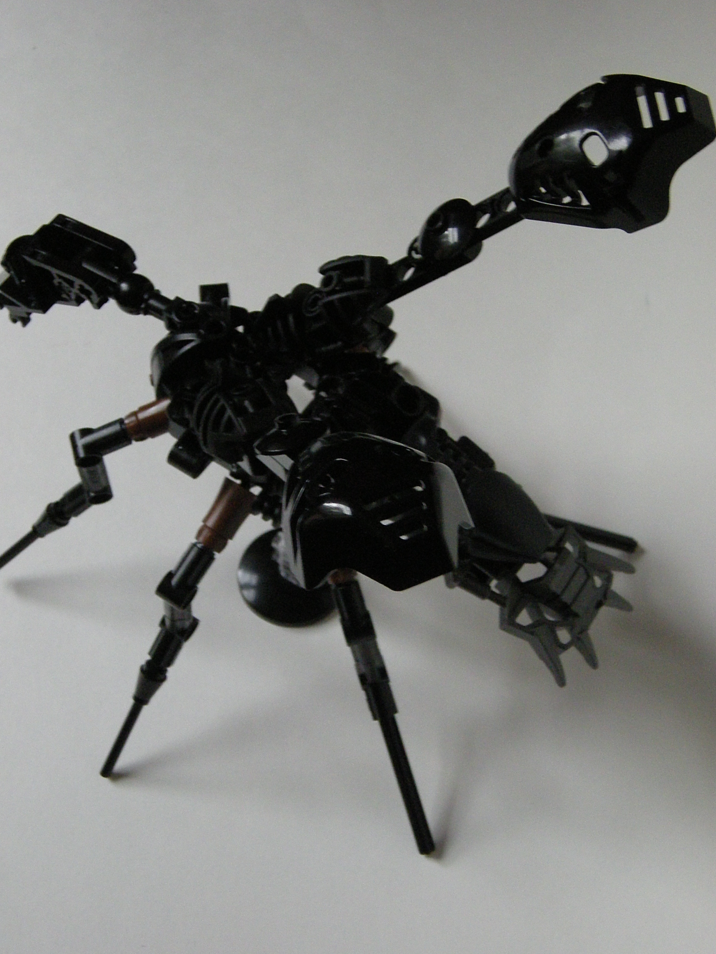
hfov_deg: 25.7
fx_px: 1572
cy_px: 469
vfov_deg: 33.8
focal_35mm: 57
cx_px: 360
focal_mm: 8.8
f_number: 3.8
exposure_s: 1/19.4
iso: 400
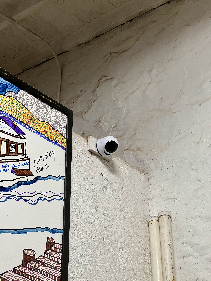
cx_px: 106
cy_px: 140
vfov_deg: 25.3
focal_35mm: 77
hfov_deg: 19.1
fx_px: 626
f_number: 2.8
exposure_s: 1/60
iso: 250
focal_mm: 9
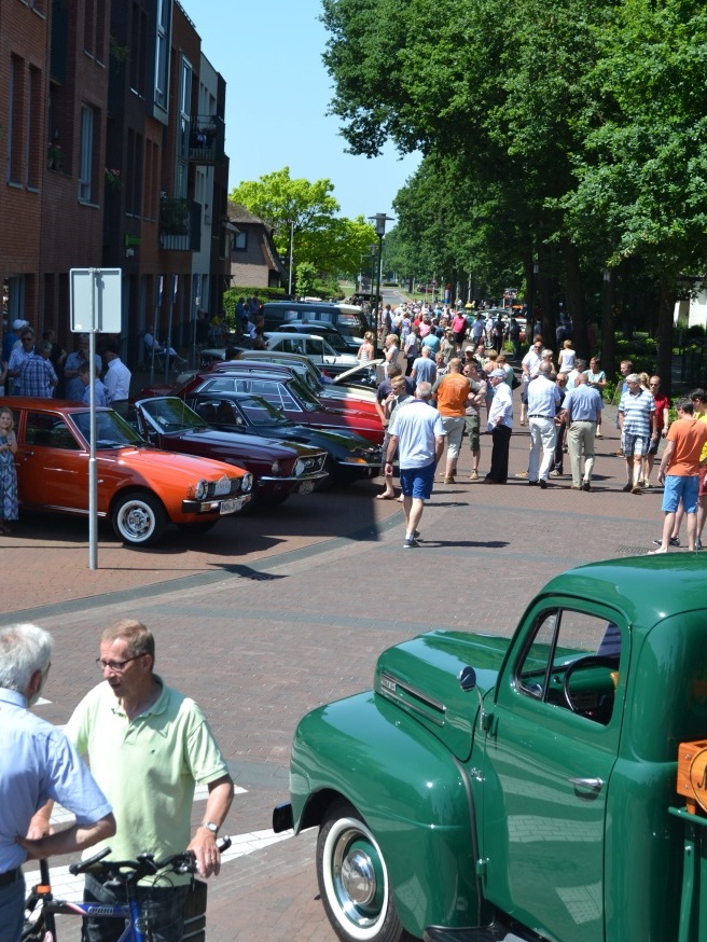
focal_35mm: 66
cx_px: 350
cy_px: 493
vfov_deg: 29.4
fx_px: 1796
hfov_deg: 22.3
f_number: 7.1
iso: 100
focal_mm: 40
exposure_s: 1/200
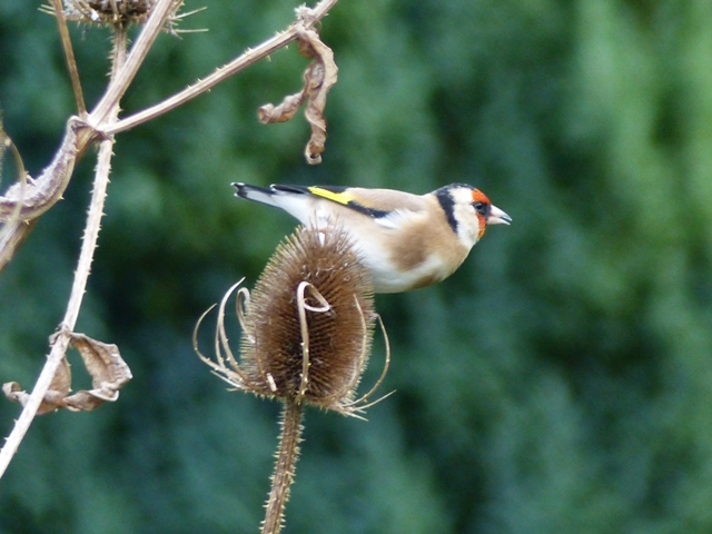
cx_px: 356
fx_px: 24682
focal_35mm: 1200
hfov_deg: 1.7
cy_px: 267
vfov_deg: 1.2
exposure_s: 1/125
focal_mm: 108
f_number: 2.8
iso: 320
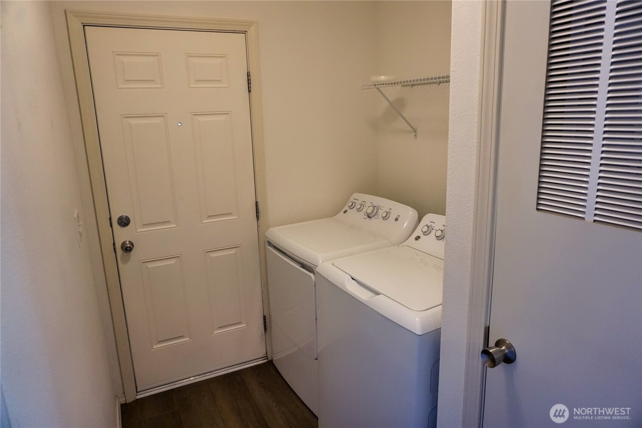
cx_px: 321
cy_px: 214
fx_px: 428
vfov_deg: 53.1
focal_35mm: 24
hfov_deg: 73.7
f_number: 4
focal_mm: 16
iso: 1250
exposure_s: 1/160
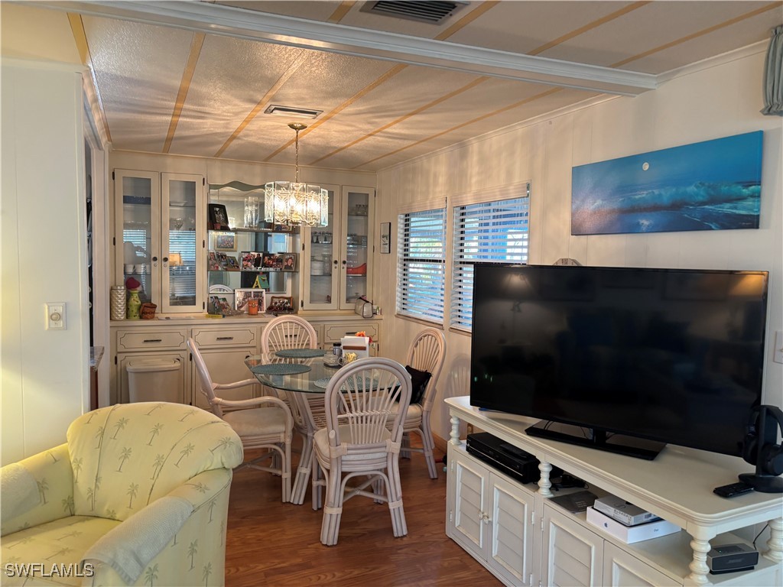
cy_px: 294
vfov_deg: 53.1
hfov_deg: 67.3
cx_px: 392
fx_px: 588
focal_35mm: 26
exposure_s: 1/60
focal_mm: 5.96
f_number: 1.6
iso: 160
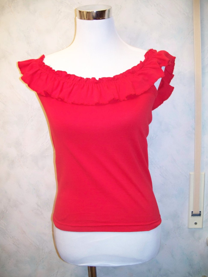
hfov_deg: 37.7
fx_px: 304
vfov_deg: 49.0
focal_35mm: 38
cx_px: 104
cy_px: 137
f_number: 2.8
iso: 400
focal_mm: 7.8
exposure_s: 1/60
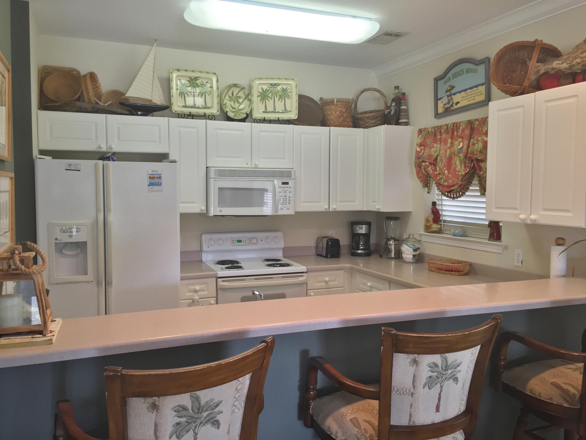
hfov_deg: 61.7
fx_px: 491
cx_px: 293
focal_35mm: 29
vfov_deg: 48.2
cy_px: 220
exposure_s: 1/30
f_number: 2.2
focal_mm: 4.15
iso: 64
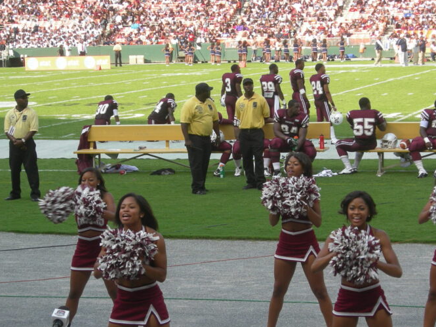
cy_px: 182
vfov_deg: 13.2
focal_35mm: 112
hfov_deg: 17.6
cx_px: 237
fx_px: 1411
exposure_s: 1/130
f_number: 4.9
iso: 64
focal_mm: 20.2
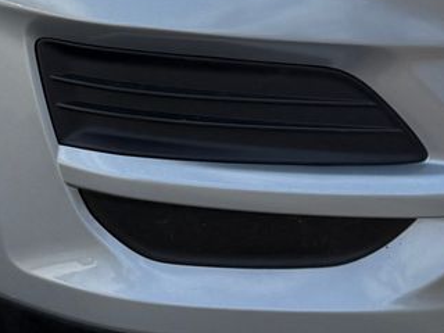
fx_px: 1539
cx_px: 19
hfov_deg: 16.1
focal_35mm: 120
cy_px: -165
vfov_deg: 11.8
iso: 100
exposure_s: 1/4405
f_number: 1.78
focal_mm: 6.76
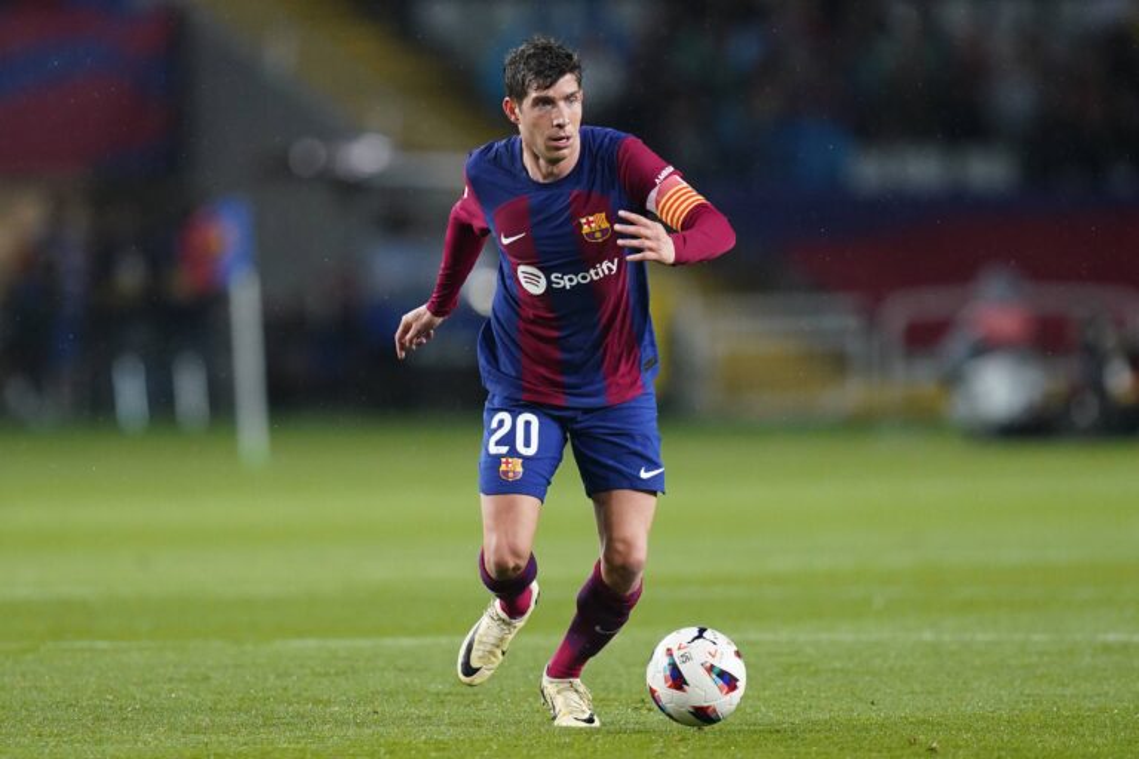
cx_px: 570
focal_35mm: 400
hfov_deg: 5.2
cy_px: 380
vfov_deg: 3.4
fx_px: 12655
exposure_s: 1/1600
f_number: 2.8
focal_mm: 400
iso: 2500
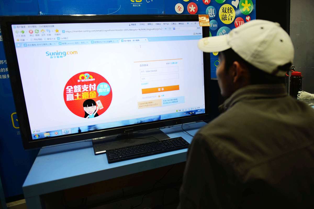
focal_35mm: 26
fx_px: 227
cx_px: 157
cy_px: 104
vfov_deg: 49.6
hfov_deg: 69.4
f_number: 2.8
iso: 100
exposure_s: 1/50
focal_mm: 26
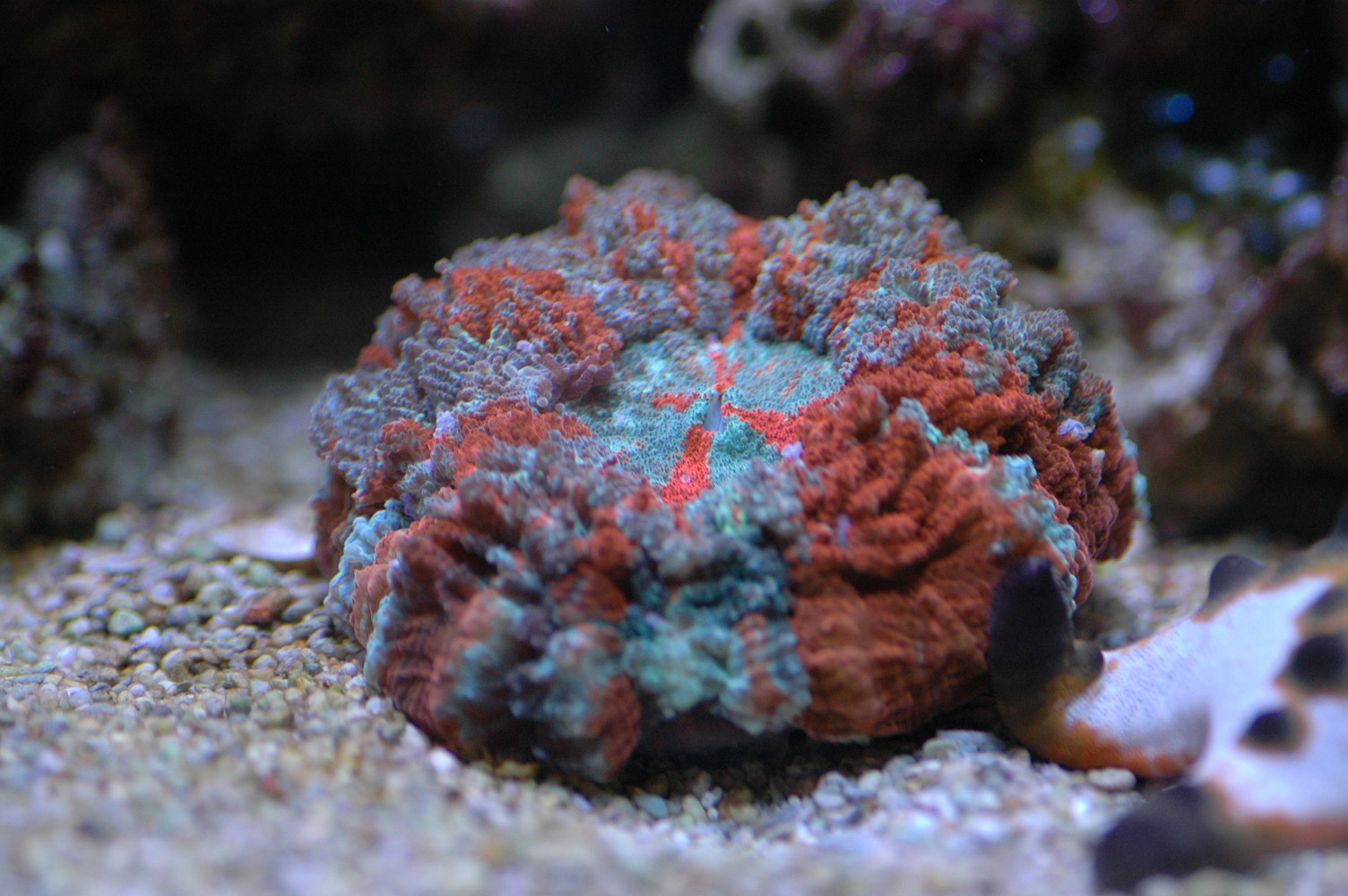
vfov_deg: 10.1
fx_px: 5050
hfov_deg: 15.2
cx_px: 674
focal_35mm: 135
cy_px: 448
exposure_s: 1/200
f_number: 3.5
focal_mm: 90
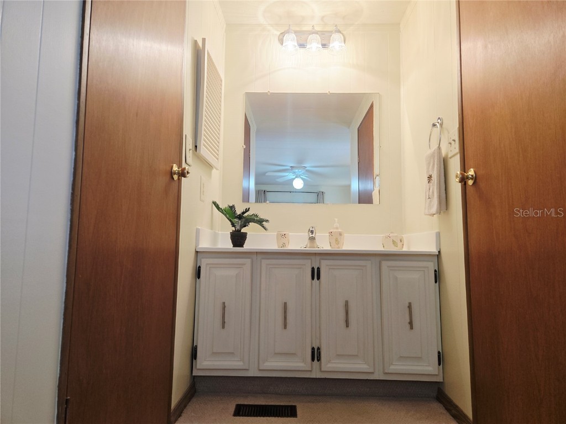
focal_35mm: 23
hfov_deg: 73.9
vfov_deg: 58.9
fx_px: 376
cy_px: 212
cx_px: 283
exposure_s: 1/120
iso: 100
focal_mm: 5.4
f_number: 1.8
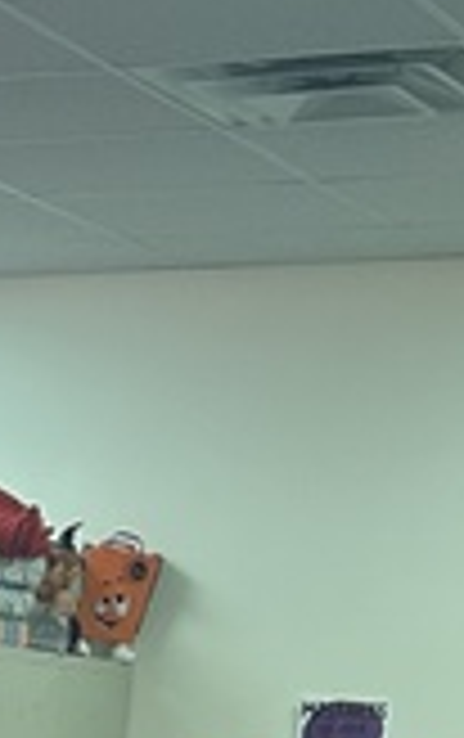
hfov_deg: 7.3
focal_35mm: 168
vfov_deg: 11.3
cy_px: 1458
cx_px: -694
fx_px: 3387
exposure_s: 1/60
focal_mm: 5.7
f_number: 1.5
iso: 80
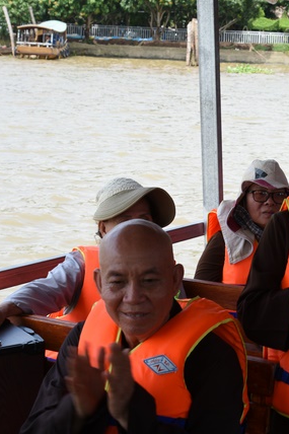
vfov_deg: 25.7
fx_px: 952
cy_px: 216
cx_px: 303
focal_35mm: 79
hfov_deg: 16.8
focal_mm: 52
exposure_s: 1/100
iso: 200
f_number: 9
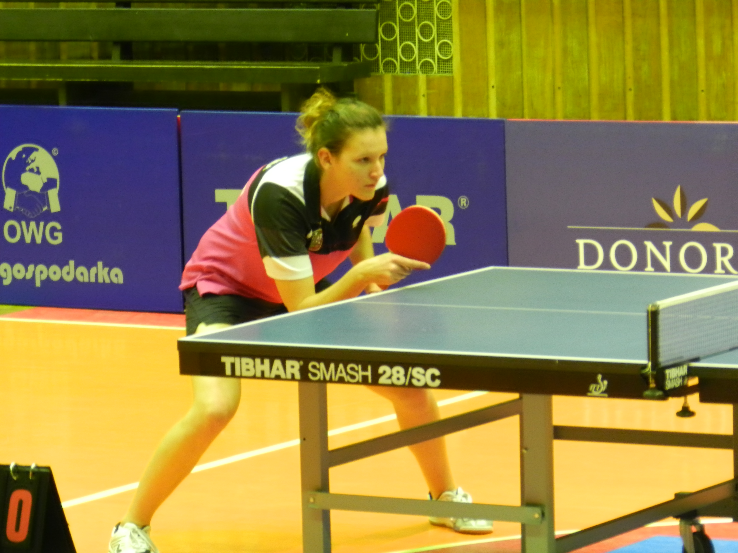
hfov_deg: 8.3
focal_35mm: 239
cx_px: 369
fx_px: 5095
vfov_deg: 6.2
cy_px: 276
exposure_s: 1/2.5
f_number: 5.1
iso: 200
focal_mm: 42.4
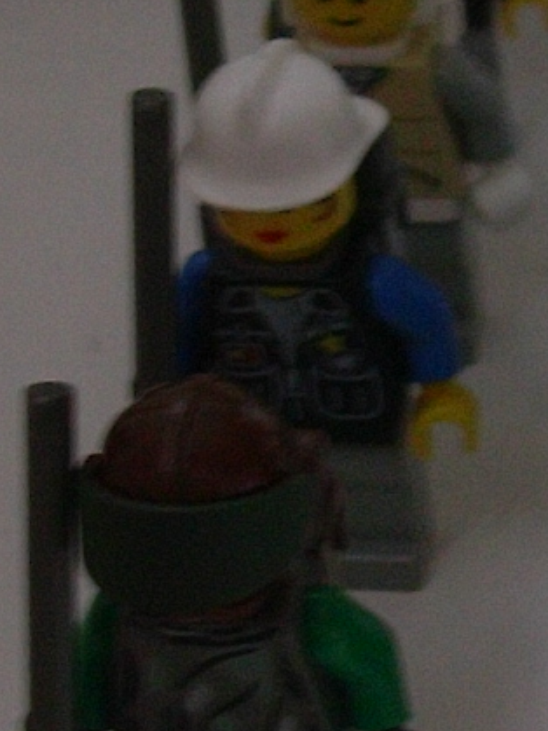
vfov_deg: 11.5
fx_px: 3632
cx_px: 726
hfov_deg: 8.5
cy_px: 208
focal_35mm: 172
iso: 70
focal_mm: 6.7
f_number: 2.9
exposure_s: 1/12.6
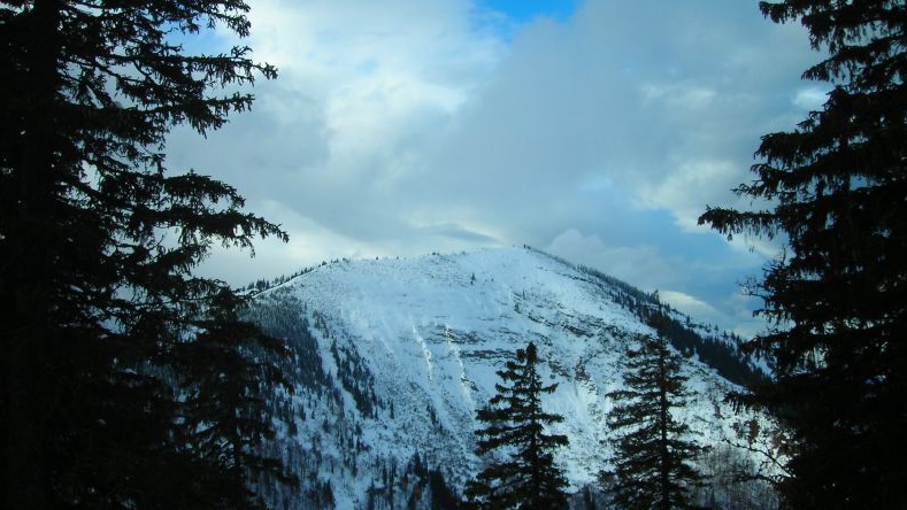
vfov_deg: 28.4
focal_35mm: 42
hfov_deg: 48.4
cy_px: 250
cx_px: 448
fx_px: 1010
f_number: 6.4
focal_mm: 6.3
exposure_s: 1/170
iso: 50
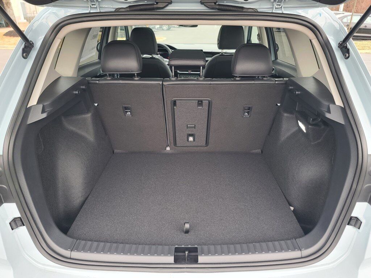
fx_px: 268
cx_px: 186
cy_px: 139
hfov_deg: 69.4
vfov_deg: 54.9
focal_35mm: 25
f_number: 1.8
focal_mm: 7
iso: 125
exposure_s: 1/60
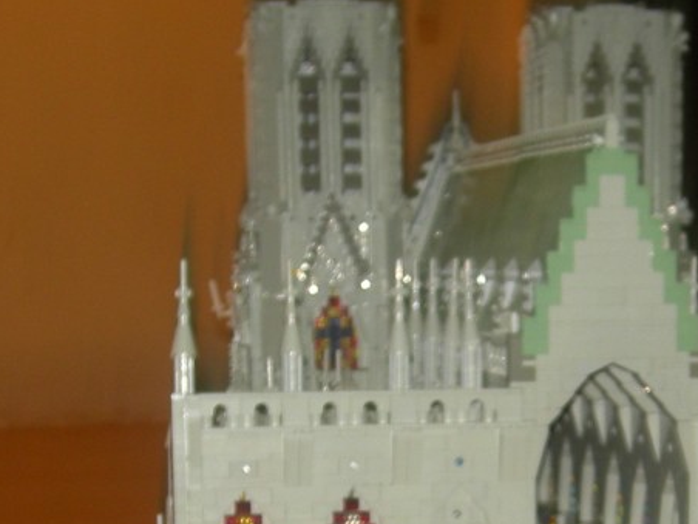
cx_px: 532
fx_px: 2037
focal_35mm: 101
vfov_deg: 14.3
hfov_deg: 19.3
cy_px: 605
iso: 64
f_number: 2.8
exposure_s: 1/30
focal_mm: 5.7
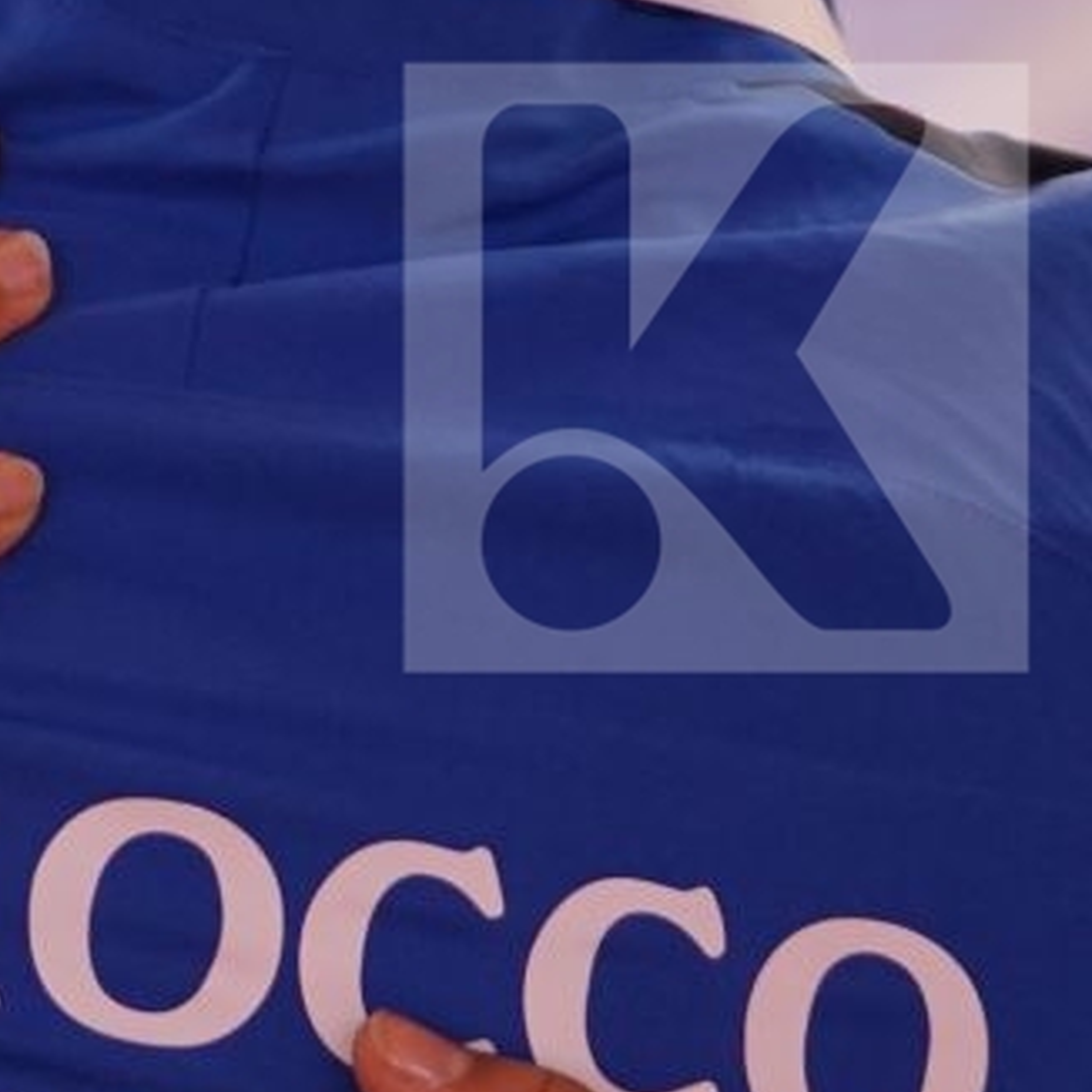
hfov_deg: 3.7
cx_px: -419
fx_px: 17060
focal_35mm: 478
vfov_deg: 3.7
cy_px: 368
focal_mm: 102
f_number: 2.8
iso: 1600
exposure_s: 1/500
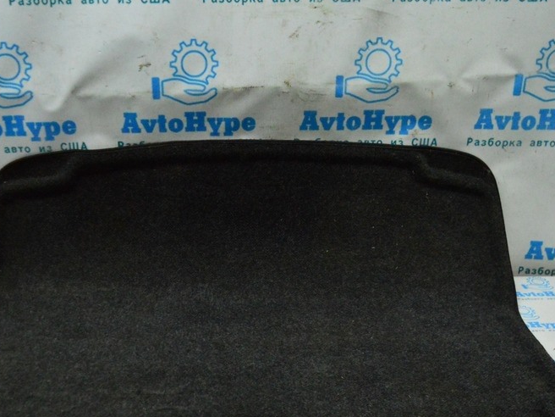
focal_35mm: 45
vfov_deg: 32.1
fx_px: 721
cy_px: 255
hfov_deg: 41.9
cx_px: 231
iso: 6400
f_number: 4
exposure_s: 1/1000
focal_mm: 20
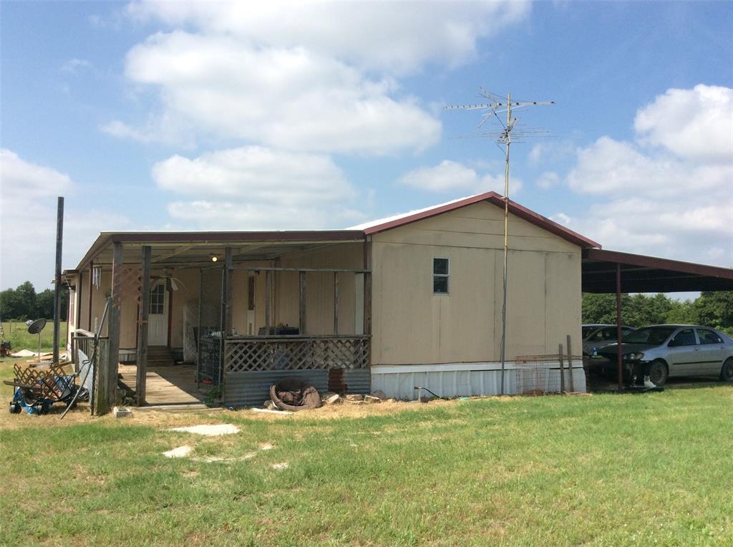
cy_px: 274
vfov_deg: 44.0
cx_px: 366
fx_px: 676
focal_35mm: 32
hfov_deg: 56.9
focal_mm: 3.3
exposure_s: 1/1684
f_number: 2.4
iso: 32
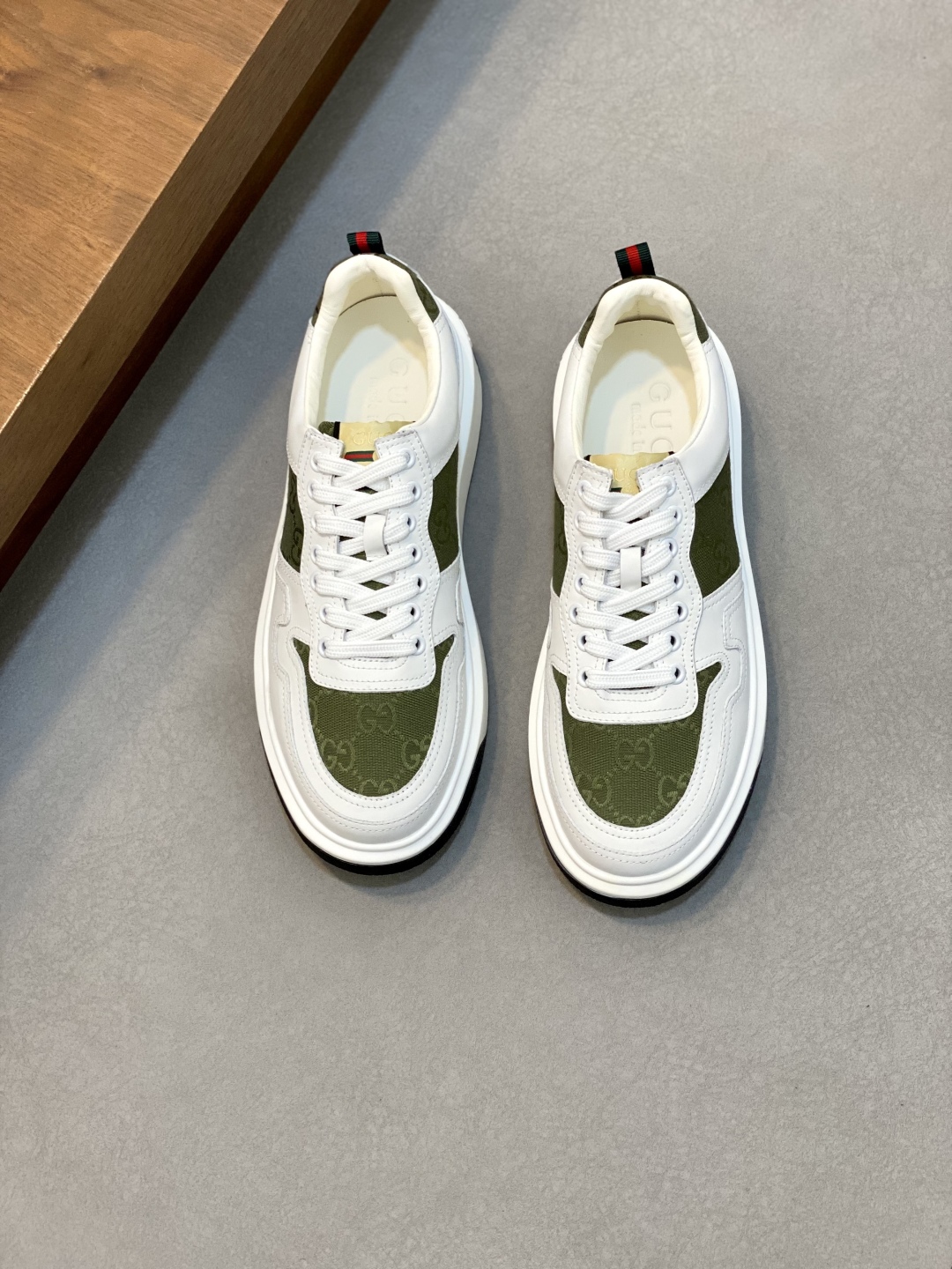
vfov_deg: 36.8
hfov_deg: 28.0
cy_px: 634
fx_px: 1907
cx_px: 476
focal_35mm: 52
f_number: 2
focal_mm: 6
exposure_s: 1/100
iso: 80
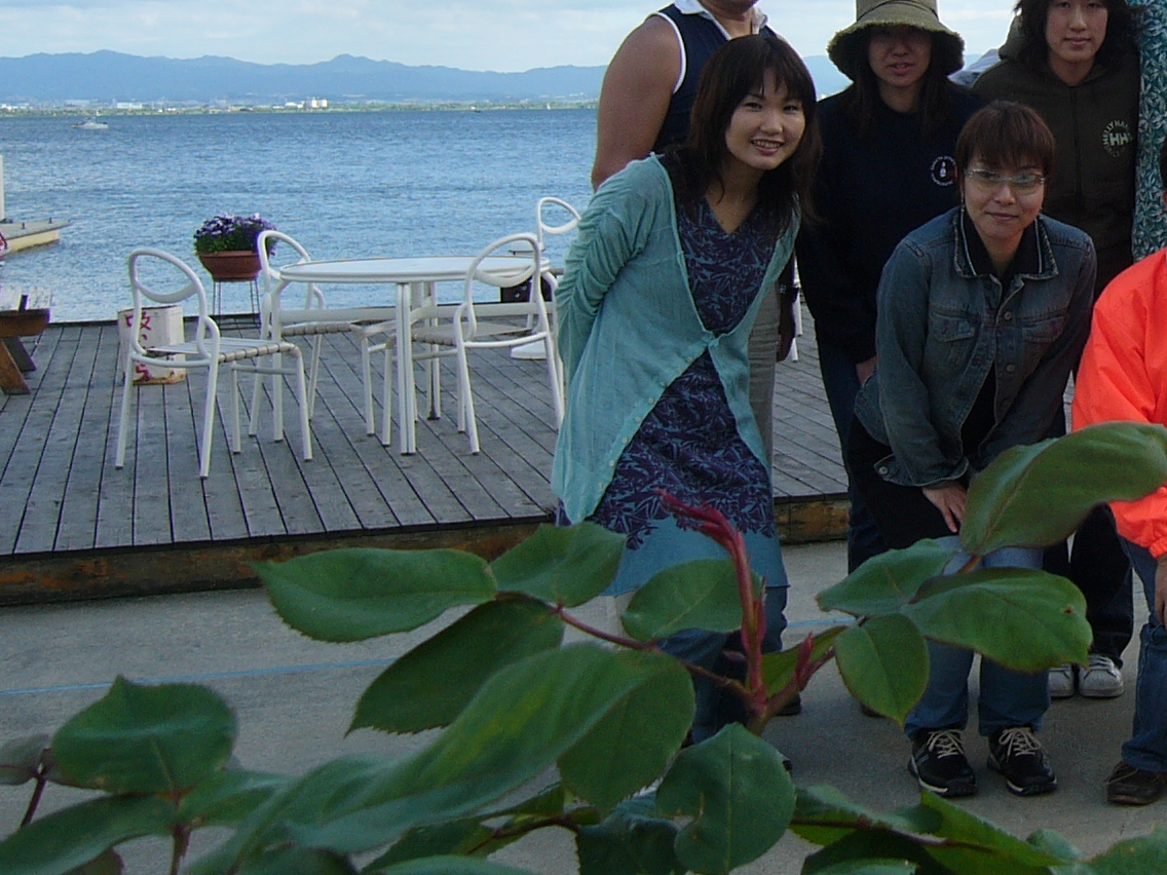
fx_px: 2394
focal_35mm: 71
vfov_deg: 20.5
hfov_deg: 26.5
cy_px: 189
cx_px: 1058
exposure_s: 1/100
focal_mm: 5.8
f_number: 8
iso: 50
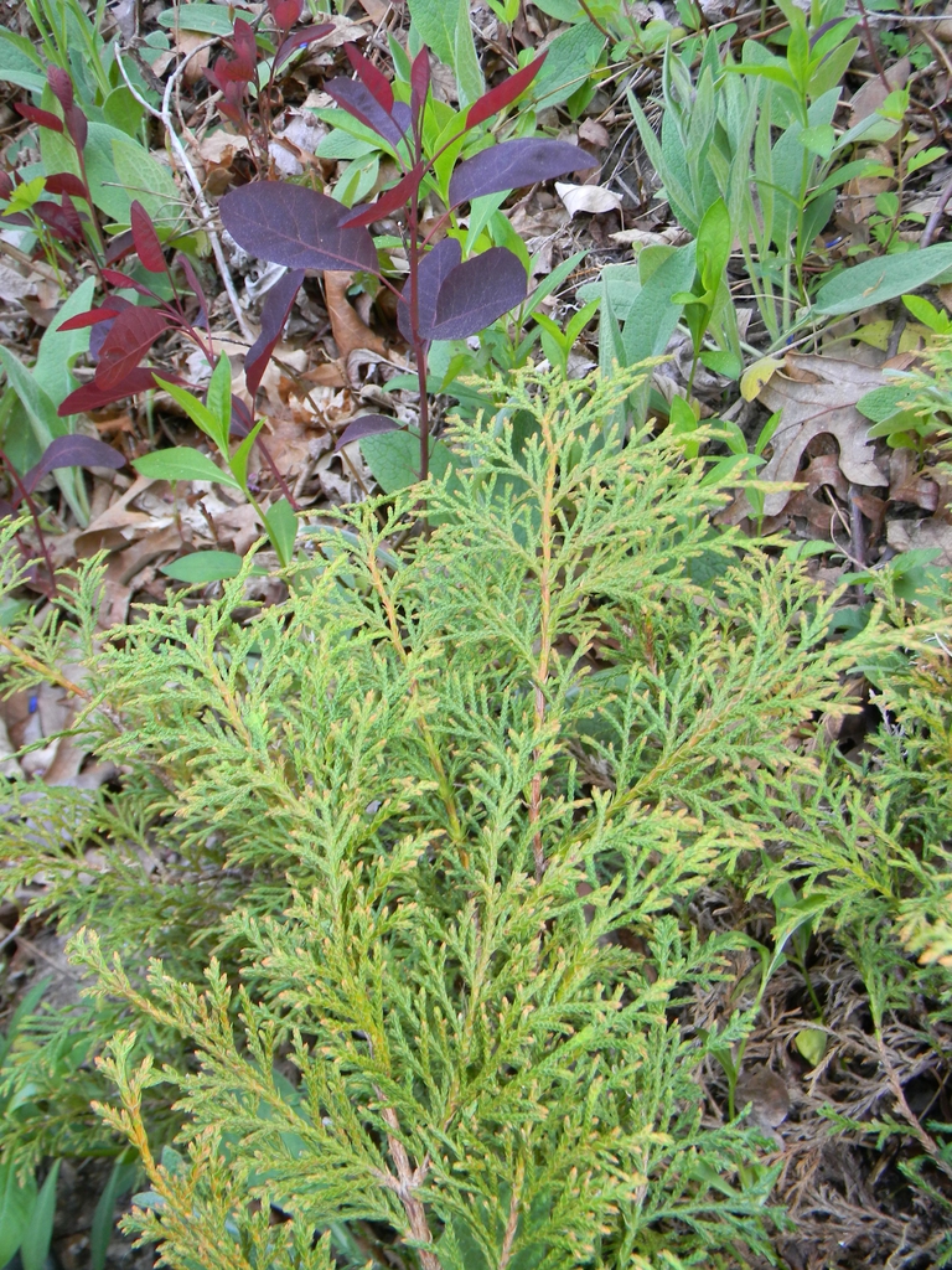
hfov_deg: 39.7
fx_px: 1320
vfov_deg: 51.4
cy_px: 635
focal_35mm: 36
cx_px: 476
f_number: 3.7
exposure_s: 1/30
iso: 173
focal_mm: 6.4
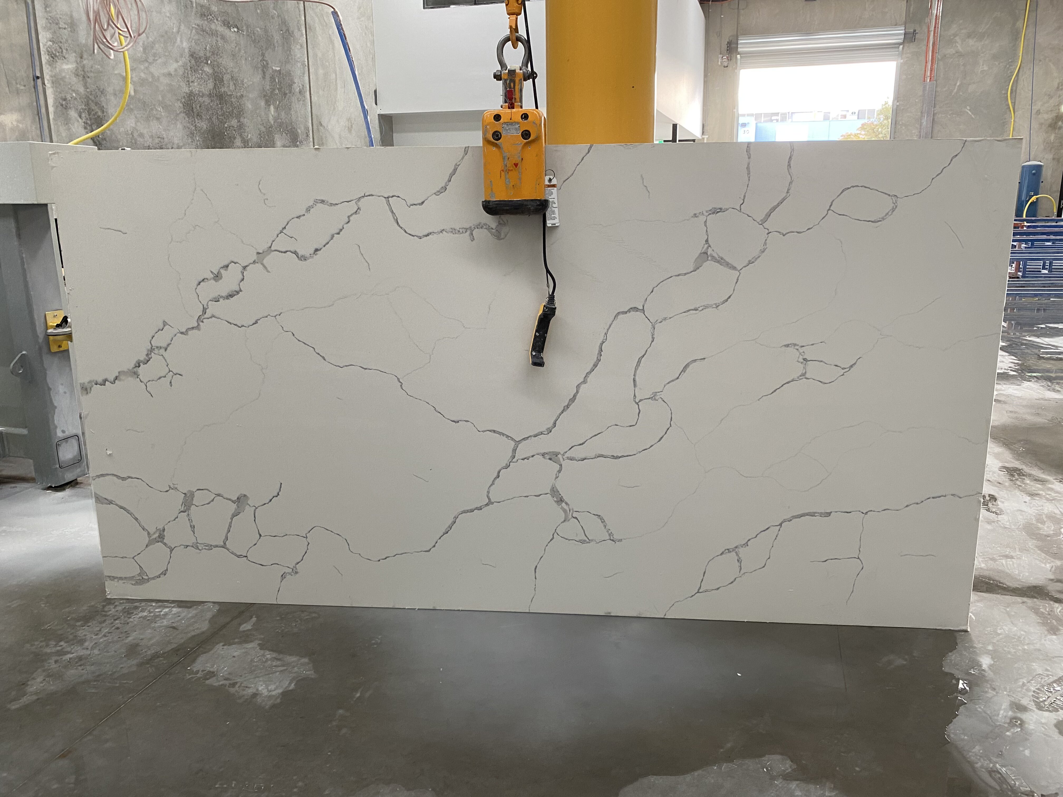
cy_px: 398
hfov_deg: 67.3
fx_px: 798
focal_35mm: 26
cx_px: 532
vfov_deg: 53.1
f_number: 1.8
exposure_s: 1/82
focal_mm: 4.25
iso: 125
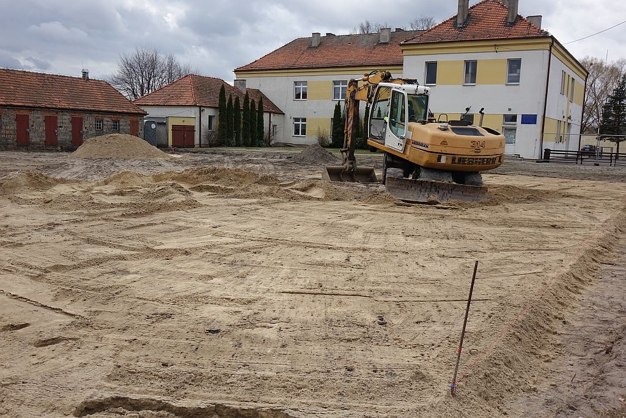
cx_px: 313
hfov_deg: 58.7
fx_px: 556
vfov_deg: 41.1
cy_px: 209
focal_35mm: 32
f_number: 4
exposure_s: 1/640
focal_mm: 11.8
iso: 125
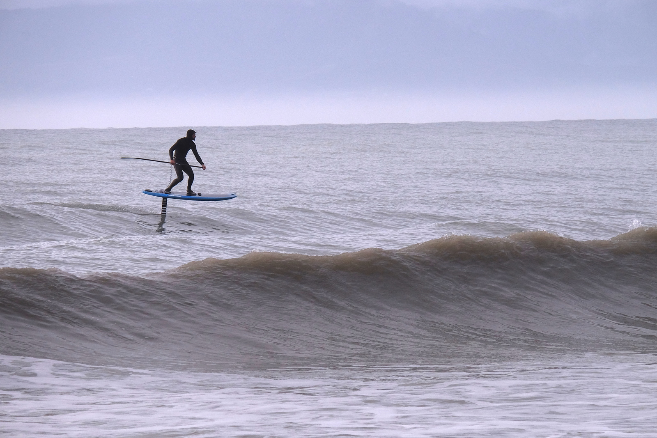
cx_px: 328
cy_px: 219
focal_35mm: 345
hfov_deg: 6.0
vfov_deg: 4.0
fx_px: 6296
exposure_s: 1/1000
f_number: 11
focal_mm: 230
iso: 800
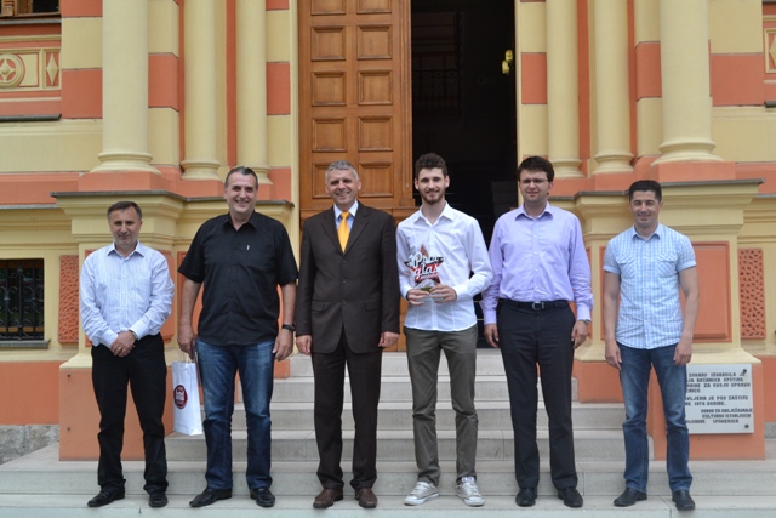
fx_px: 970
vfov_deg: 29.9
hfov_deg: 43.6
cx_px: 388
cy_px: 259
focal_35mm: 45
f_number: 11
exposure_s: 1/500
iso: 800
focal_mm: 30
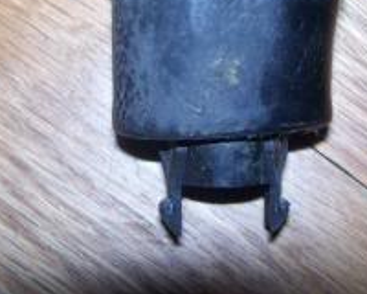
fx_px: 880
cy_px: -13
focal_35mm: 81
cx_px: 185
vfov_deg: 18.4
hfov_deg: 23.6
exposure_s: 1/60
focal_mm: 7.8
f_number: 2.8
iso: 80
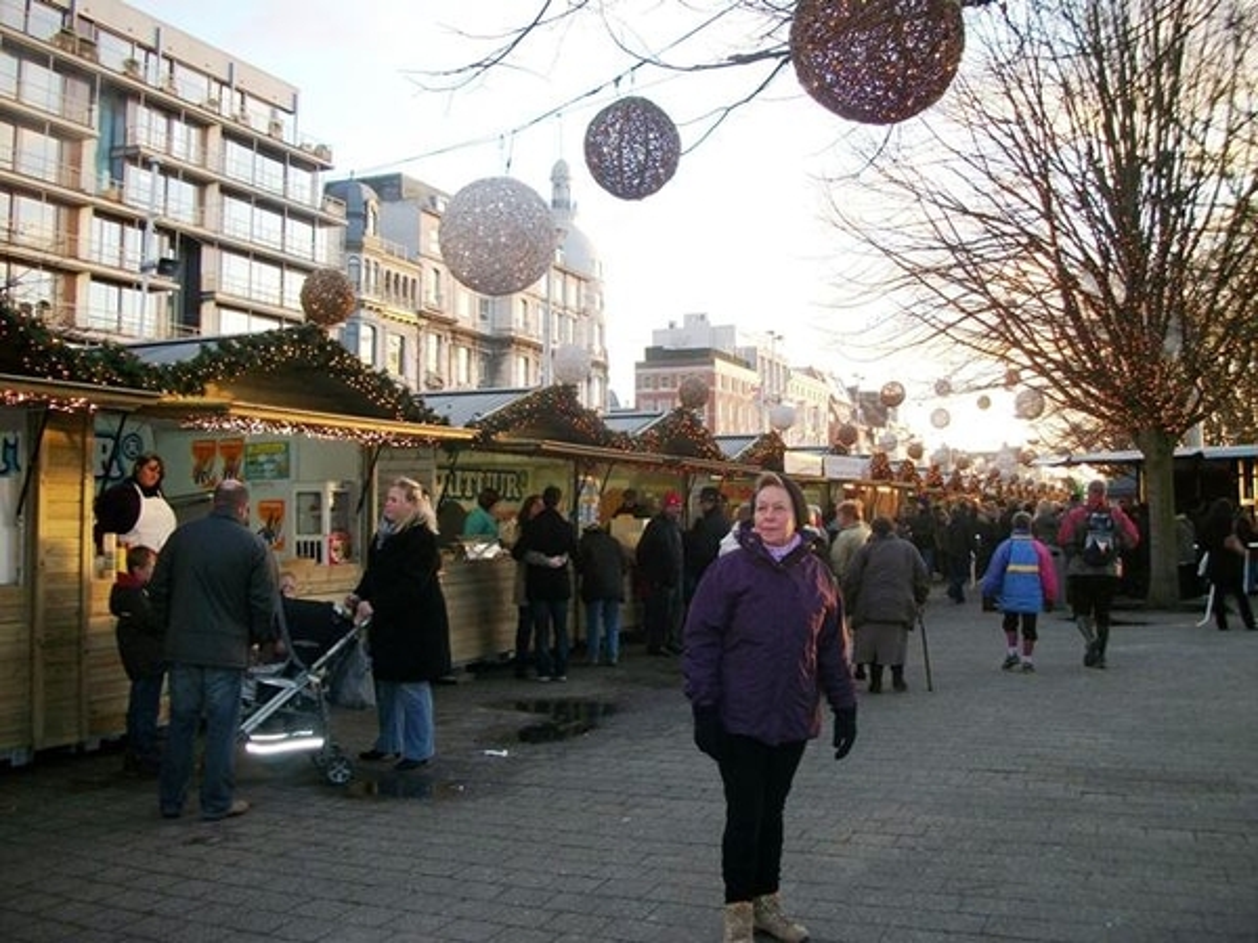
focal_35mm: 32
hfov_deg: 56.8
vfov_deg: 44.2
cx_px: 629
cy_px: 472
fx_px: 1163
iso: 80
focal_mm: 5.7
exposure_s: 1/80
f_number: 2.9
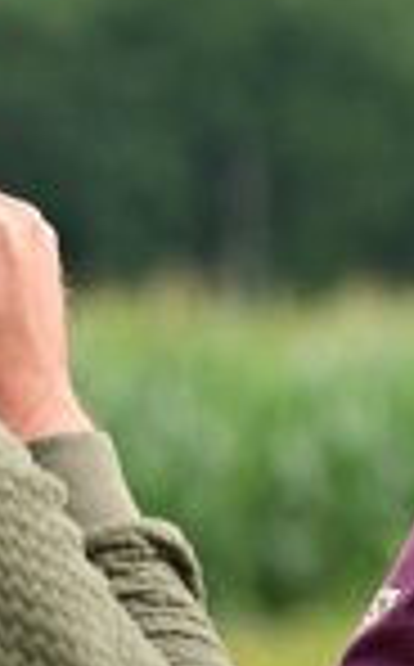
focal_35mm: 635
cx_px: 853
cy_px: 423
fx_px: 11508
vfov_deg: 3.3
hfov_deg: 2.1
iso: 1000
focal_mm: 185
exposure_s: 1/1250
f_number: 5.3
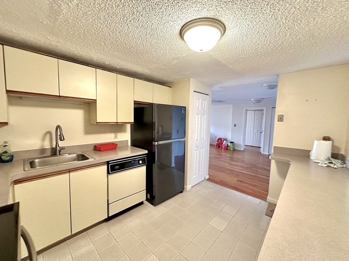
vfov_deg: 85.7
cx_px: 174
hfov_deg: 102.1
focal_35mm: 14
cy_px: 130
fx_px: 141
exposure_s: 1/60
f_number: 2.2
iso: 640
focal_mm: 2.22
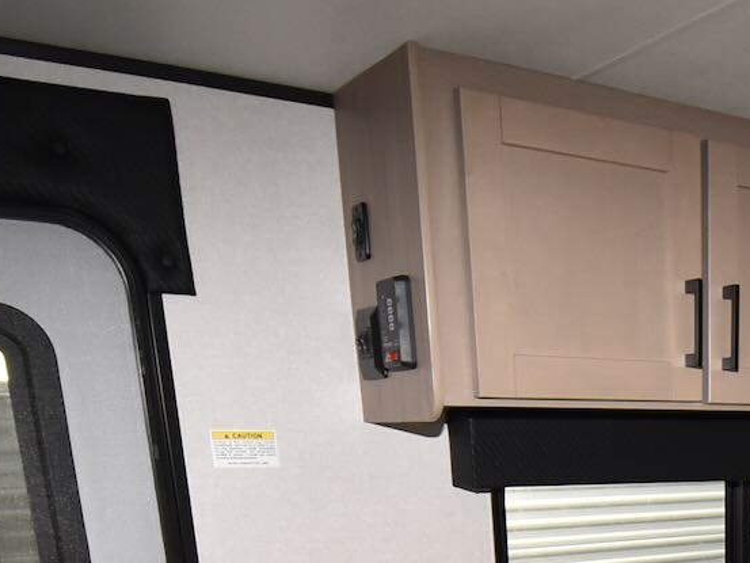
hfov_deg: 36.8
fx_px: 1019
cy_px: 772
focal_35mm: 47
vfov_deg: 25.6
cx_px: 727
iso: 800
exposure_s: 1/80
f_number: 4.5
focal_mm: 10
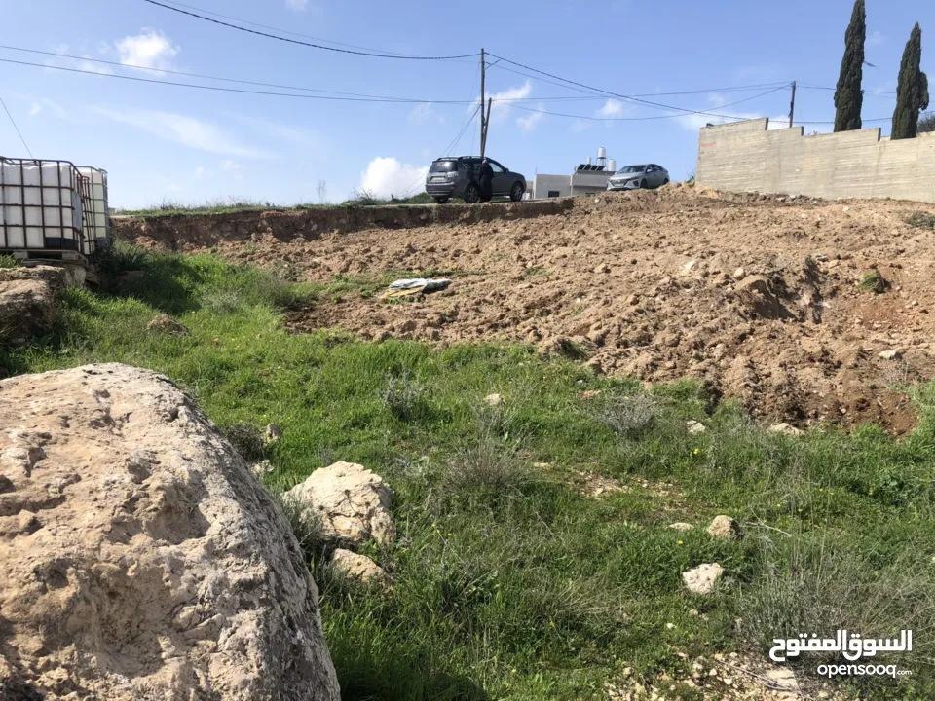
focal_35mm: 28
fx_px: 756
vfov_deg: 49.7
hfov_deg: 63.4
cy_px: 350
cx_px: 468
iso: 20
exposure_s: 1/1919
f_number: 1.8
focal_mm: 4
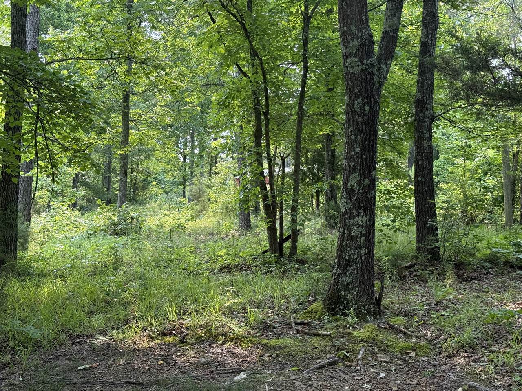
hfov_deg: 39.7
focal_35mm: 48
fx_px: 724
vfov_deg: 30.3
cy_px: 196
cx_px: 261
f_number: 1.78
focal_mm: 6.76
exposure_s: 1/442
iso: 80
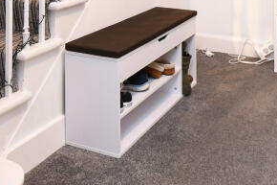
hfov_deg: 37.4
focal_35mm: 53
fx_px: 408
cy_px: -71
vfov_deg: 22.2
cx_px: 115
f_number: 8
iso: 320
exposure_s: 1/3
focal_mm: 10
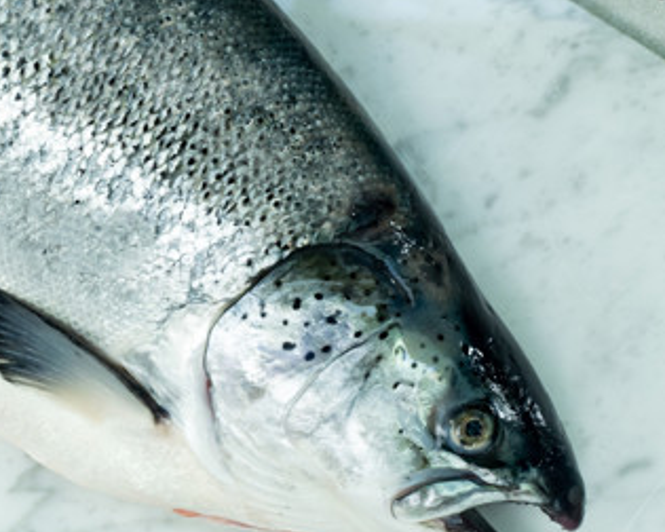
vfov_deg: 10.0
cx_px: 276
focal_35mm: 155
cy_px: 390
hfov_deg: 12.4
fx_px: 3051
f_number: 7.1
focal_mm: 40
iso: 320
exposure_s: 1/40
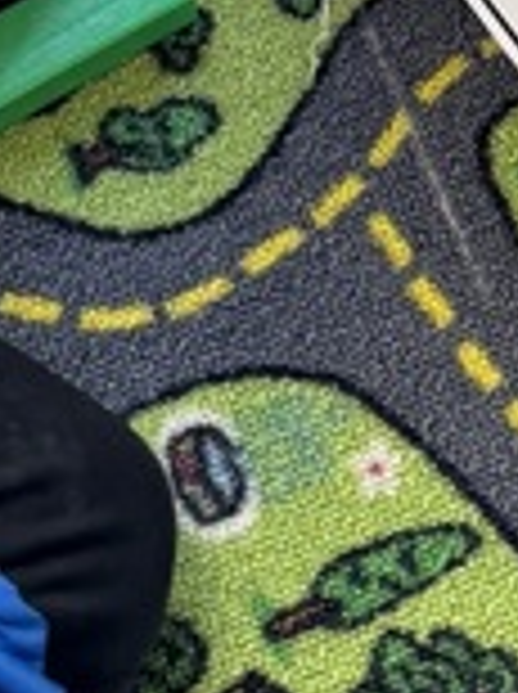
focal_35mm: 160
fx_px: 3201
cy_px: -842
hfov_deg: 9.1
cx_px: 604
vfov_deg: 10.9
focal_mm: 6.76
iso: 200
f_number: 1.78
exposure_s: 1/120
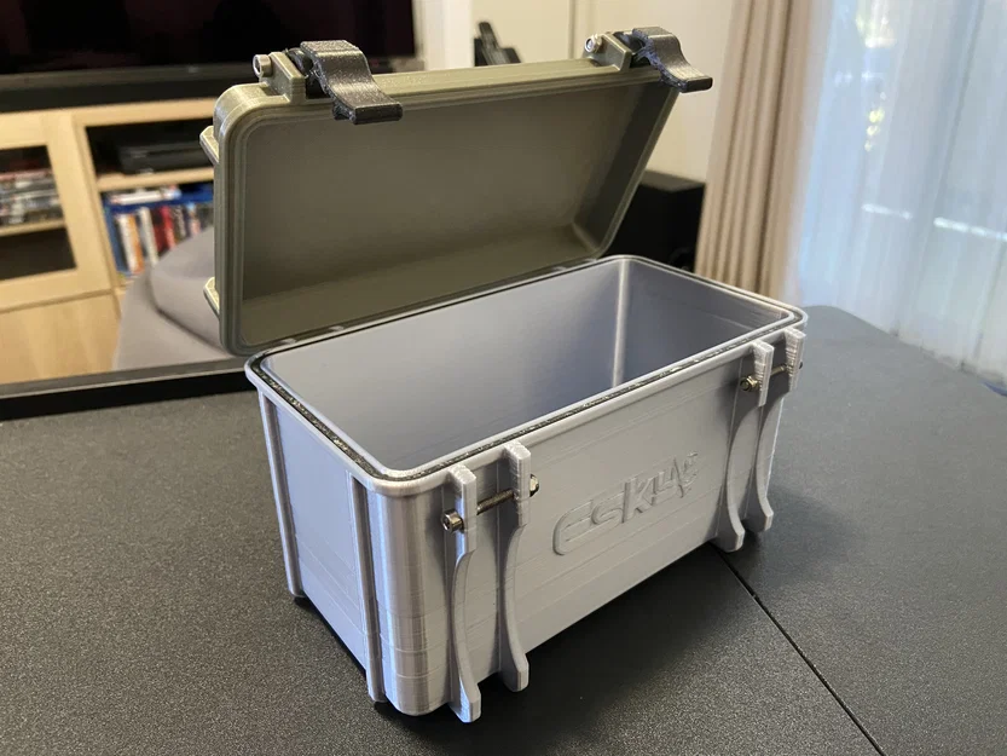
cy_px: 378
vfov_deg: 53.1
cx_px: 504
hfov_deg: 67.3
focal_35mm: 26
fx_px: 756
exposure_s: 1/33
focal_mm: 4.25
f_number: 1.8
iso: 500
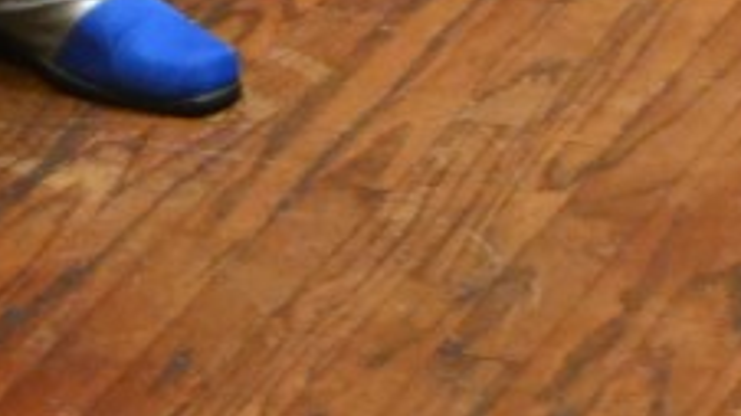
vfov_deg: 4.2
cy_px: -1202
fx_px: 5343
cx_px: -482
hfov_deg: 7.7
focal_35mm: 272
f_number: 5
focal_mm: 34
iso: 3200
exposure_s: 1/25
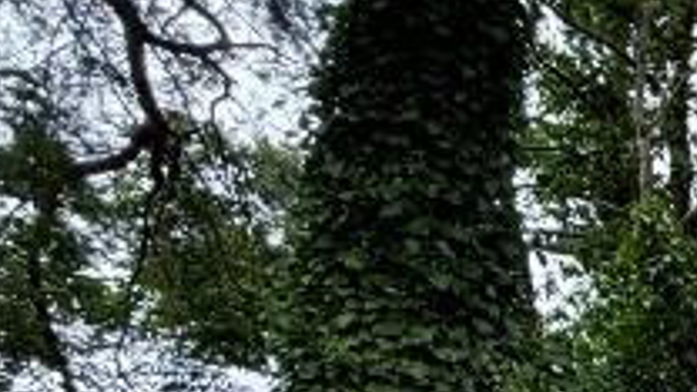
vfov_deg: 13.1
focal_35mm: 75
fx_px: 1386
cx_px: 1367
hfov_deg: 18.8
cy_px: 874
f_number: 2.2
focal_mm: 2.22
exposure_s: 1/234
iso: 50
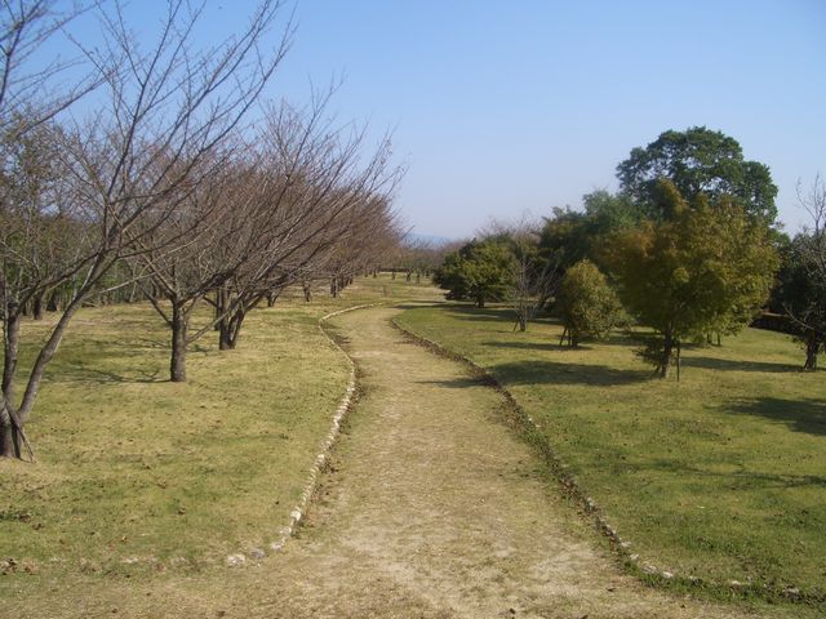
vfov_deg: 40.7
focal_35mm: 35
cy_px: 310
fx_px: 835
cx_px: 413
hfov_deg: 52.6
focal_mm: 5.8
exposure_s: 1/400
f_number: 4.3
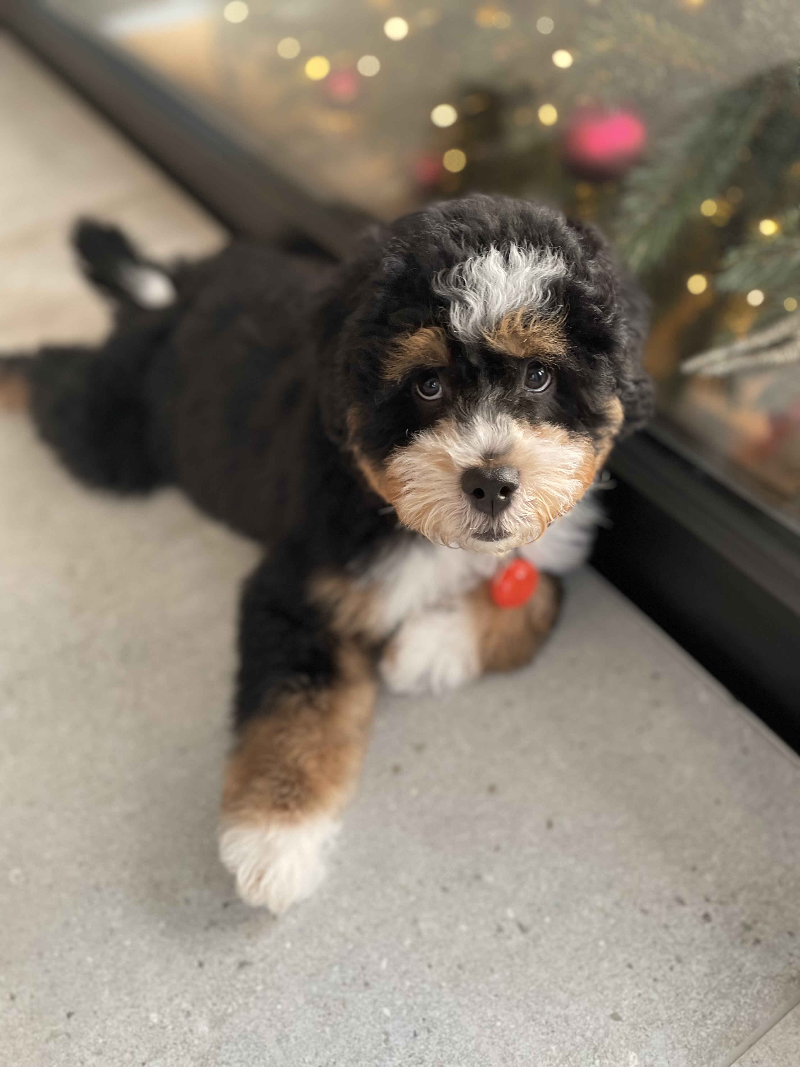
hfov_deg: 53.1
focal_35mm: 26
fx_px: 801
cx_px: 400
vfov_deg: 67.3
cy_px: 534
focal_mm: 4.2
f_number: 1.6
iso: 200
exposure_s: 1/50
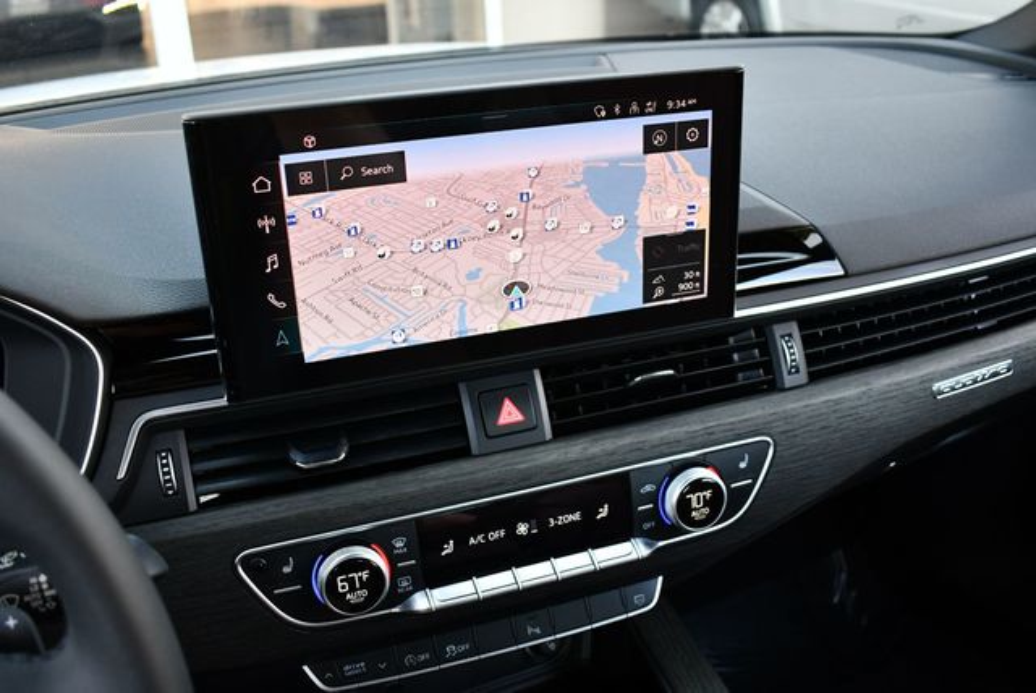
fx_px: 1037
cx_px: 518
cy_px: 346
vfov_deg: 36.9
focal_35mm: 36
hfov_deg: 53.1
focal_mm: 18
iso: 800
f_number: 3.5
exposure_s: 1/250
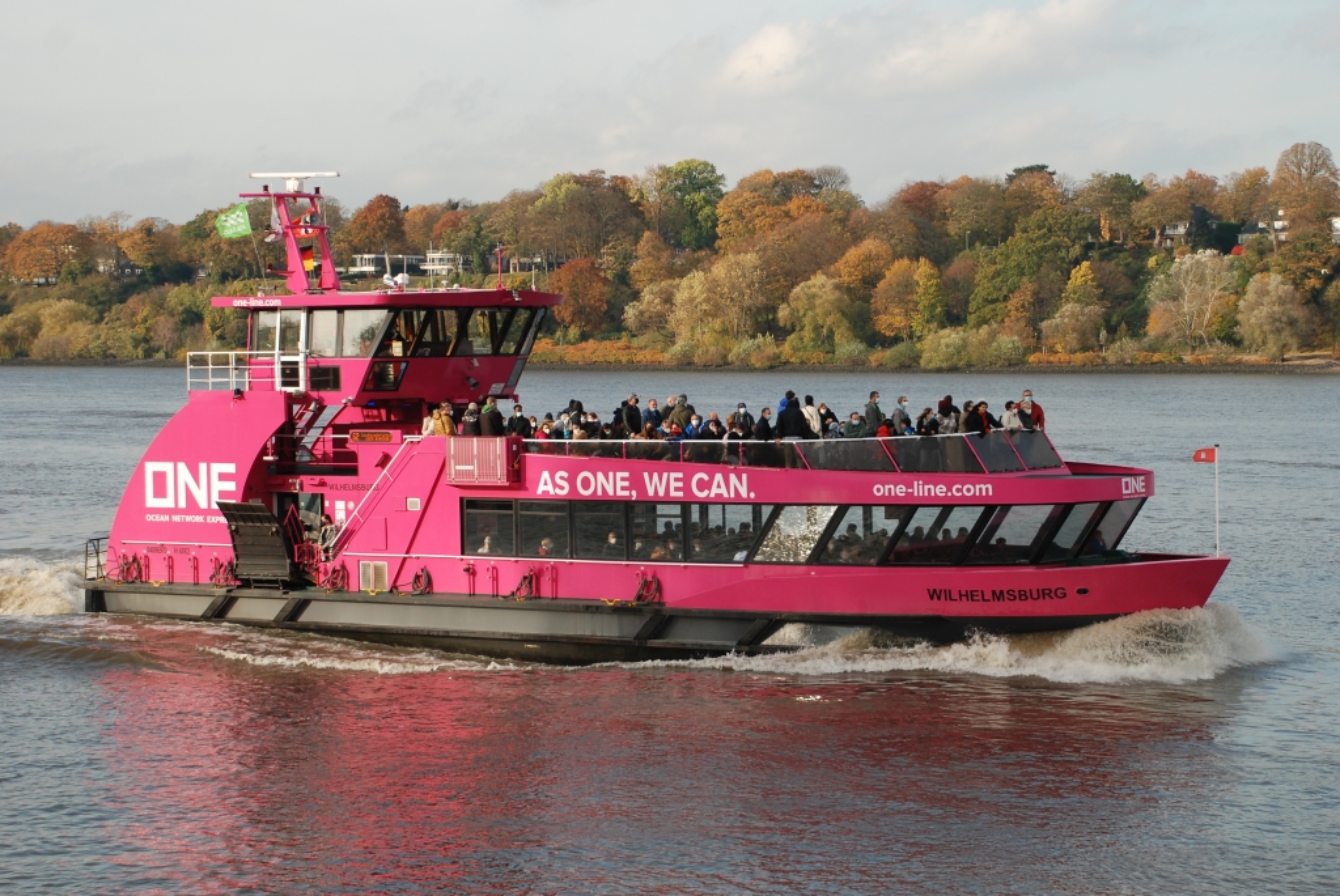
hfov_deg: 28.0
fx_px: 2683
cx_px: 670
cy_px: 448
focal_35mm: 72
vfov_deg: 19.0
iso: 250
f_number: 4.8
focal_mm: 48
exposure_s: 1/500
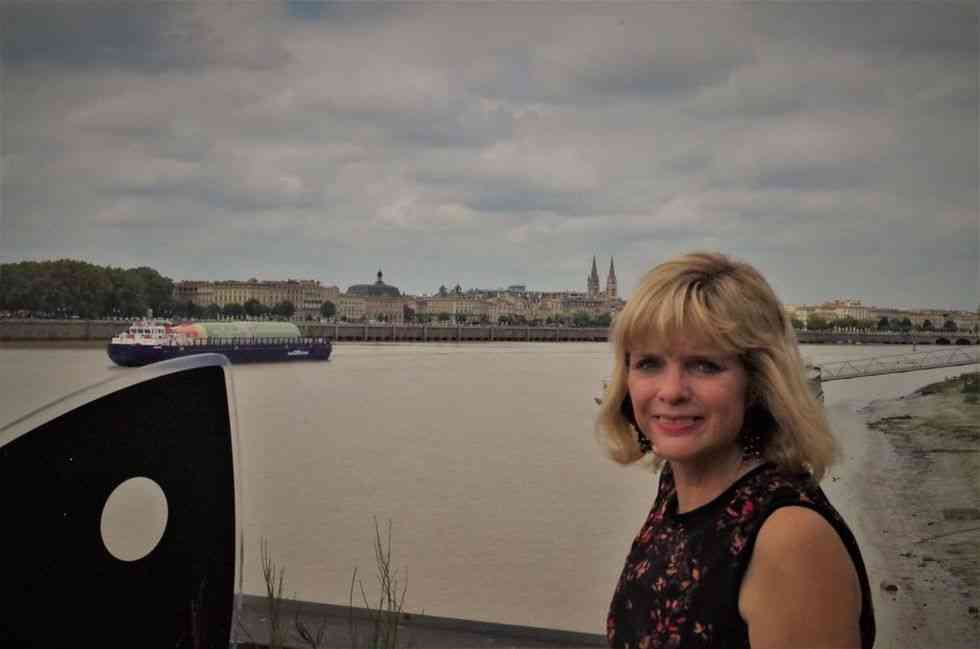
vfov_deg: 31.8
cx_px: 490
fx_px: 1141
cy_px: 324
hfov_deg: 46.5
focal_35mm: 42
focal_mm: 28.13
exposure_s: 1/5000
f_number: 14
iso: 3200
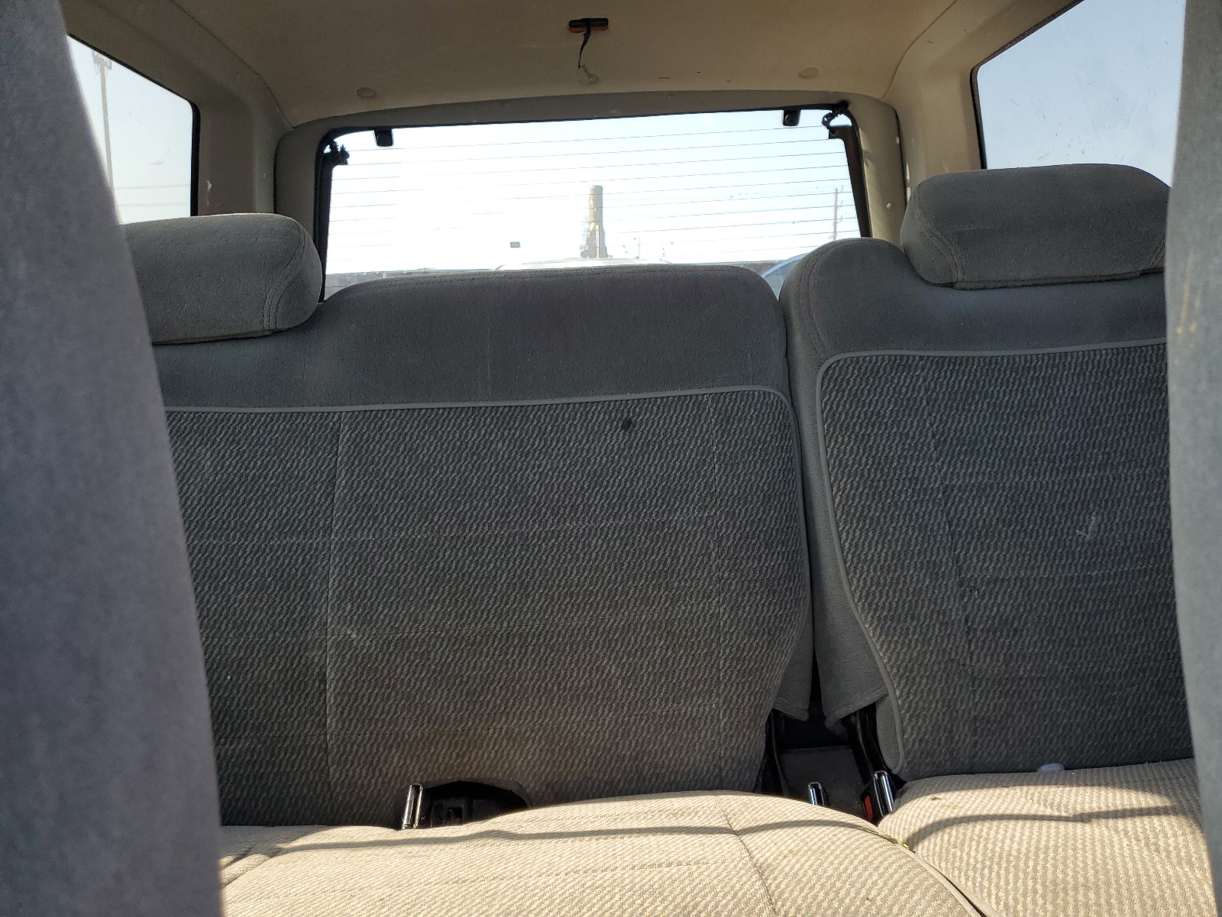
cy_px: 458
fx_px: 918
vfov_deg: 53.1
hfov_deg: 67.3
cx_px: 611
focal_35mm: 26
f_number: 1.5
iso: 50
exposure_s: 1/189
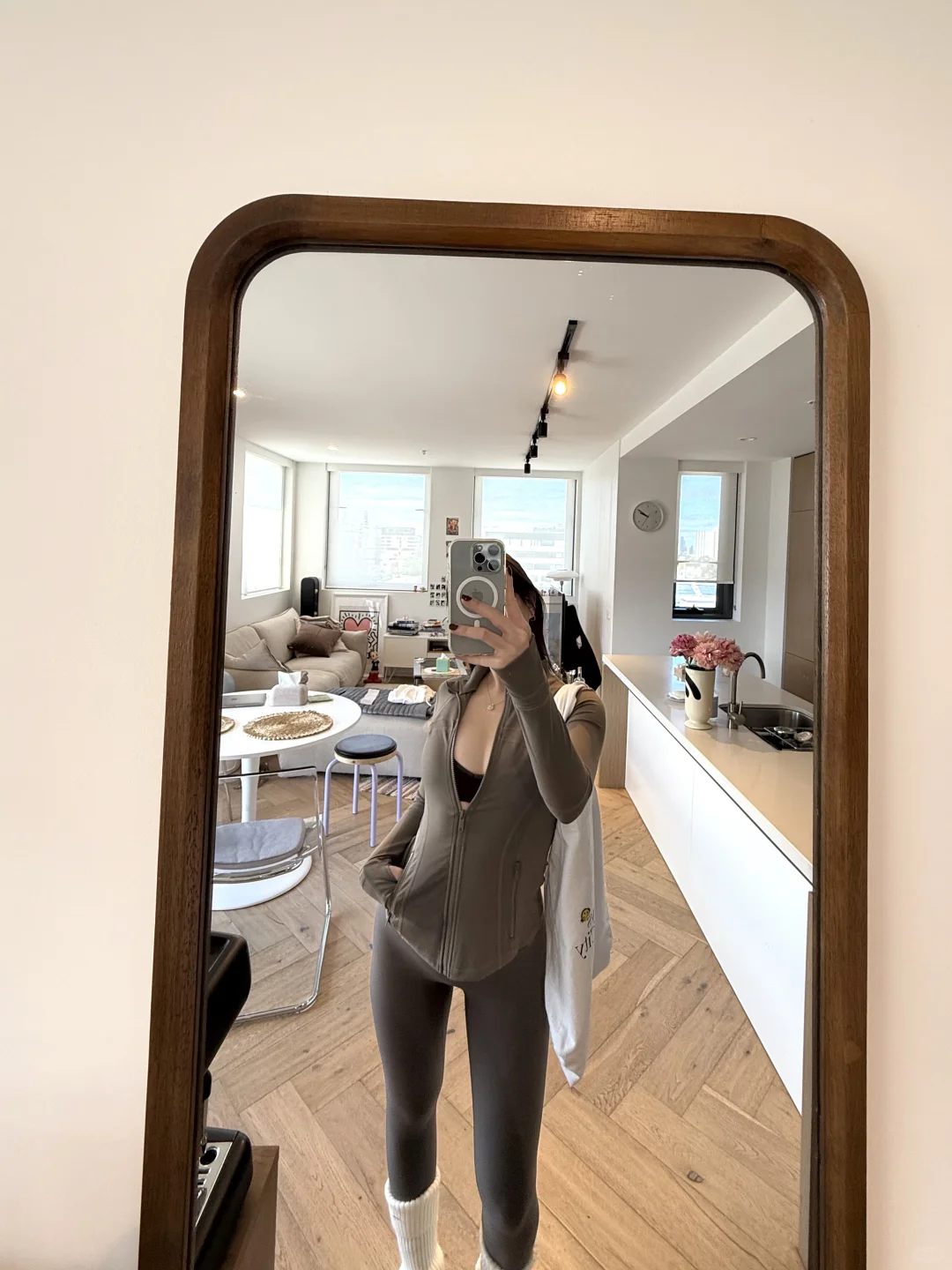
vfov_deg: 102.1
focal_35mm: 14
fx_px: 513
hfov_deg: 85.7
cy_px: 635
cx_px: 476
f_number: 2.2
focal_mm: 2.22
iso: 80
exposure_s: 1/100
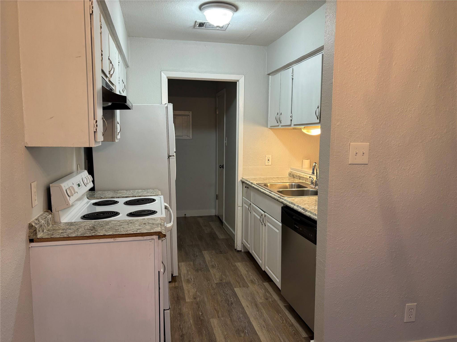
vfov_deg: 53.1
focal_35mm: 26
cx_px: 228
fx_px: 343
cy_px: 171
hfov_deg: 67.3
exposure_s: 1/60
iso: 100
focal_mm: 5.96
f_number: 1.6
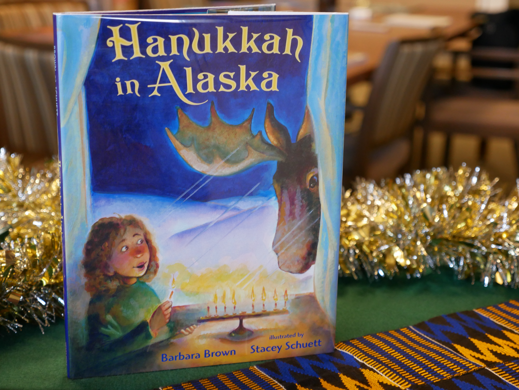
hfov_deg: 31.2
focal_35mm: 62
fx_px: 930
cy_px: 195
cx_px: 260
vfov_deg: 23.7
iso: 1250
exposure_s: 1/80
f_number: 2.8
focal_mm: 31
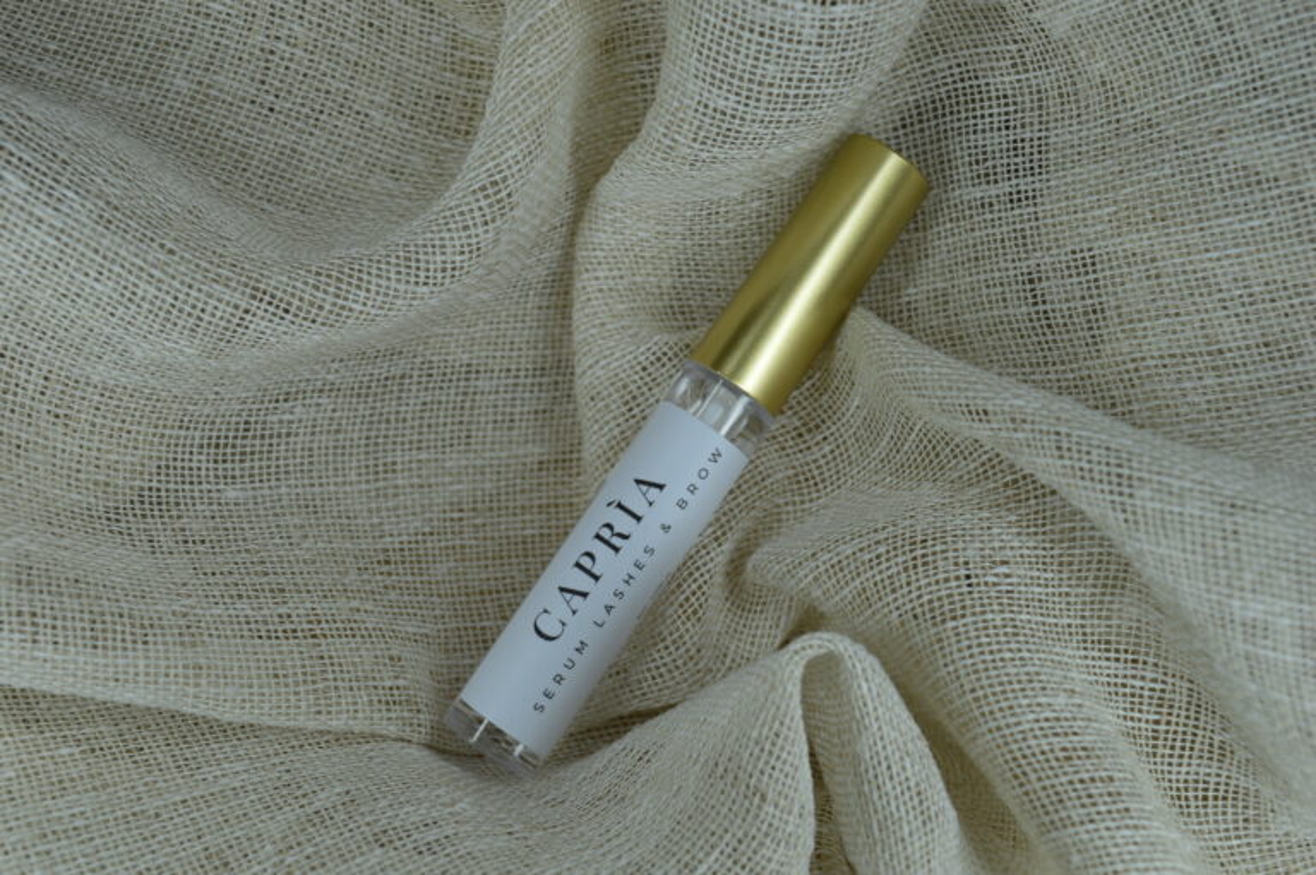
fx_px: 2082
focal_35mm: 57
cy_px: 438
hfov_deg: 35.1
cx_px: 658
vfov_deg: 23.7
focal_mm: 38
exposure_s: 1/200
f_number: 7.1
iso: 100
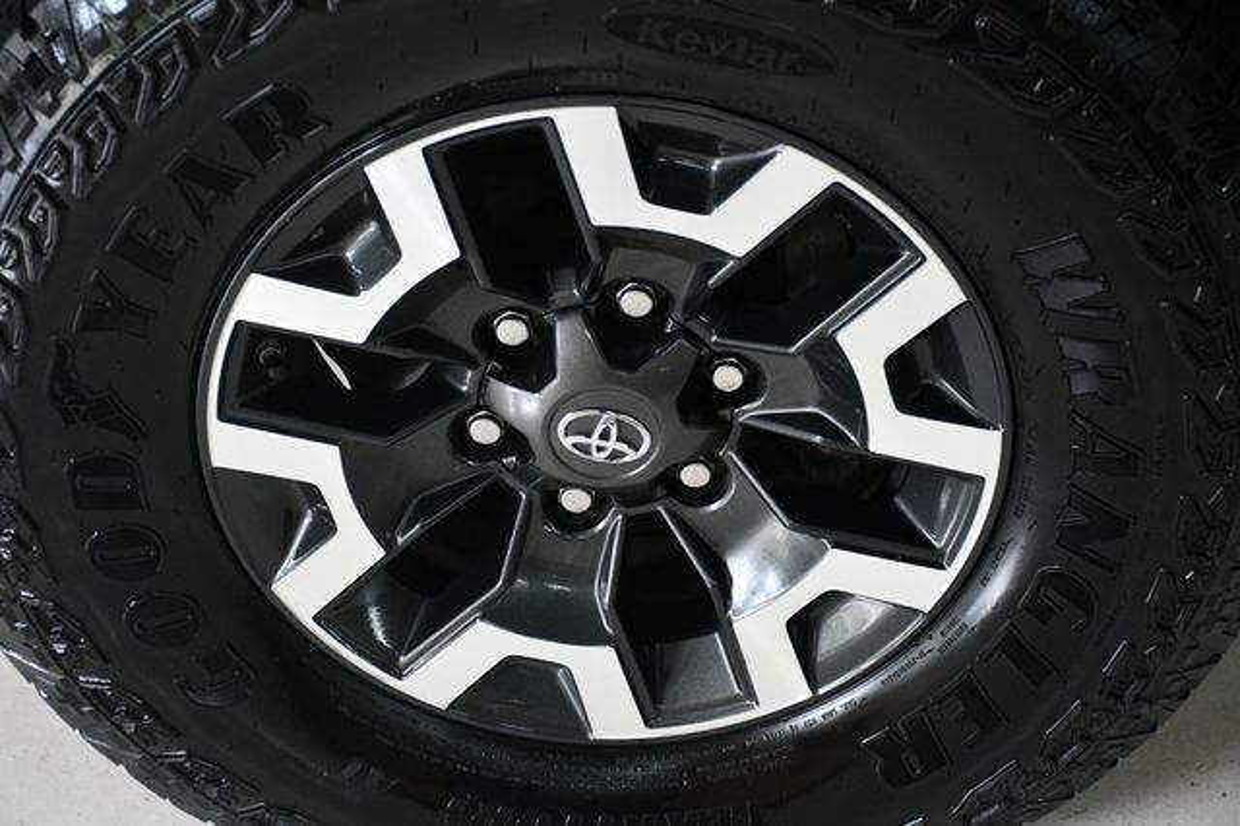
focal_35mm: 75
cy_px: 413
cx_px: 620
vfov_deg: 18.2
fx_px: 2582
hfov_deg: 27.0
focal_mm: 50
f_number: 4.8
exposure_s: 1/125
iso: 1400
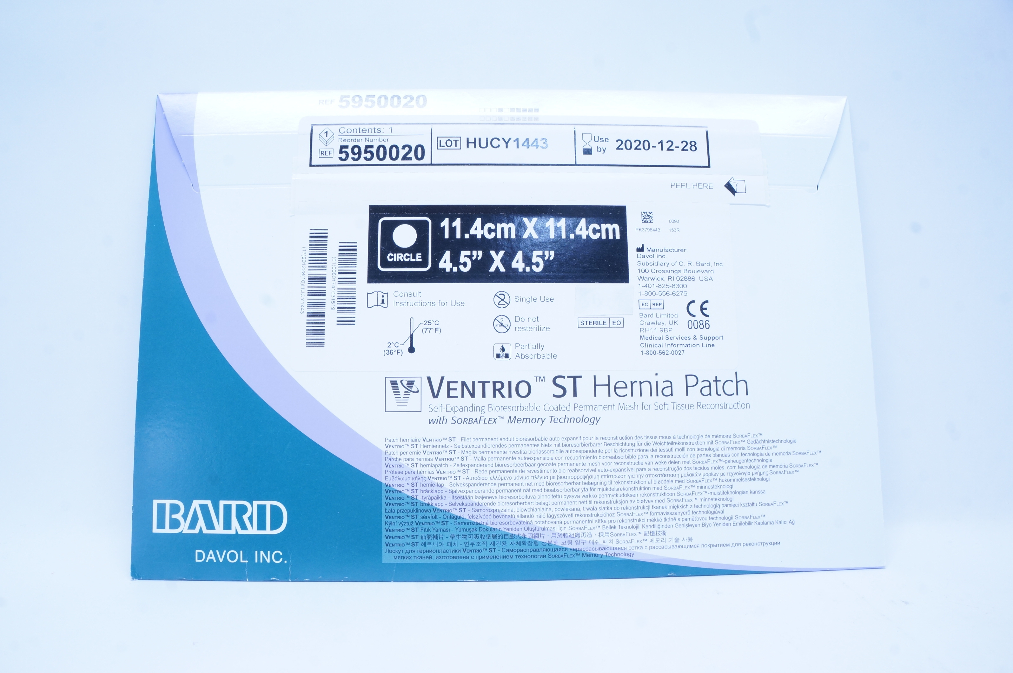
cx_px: 506
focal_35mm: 27
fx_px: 759
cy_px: 336
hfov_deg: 67.4
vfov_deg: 47.8
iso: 400
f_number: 13
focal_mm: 18
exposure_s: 1/6
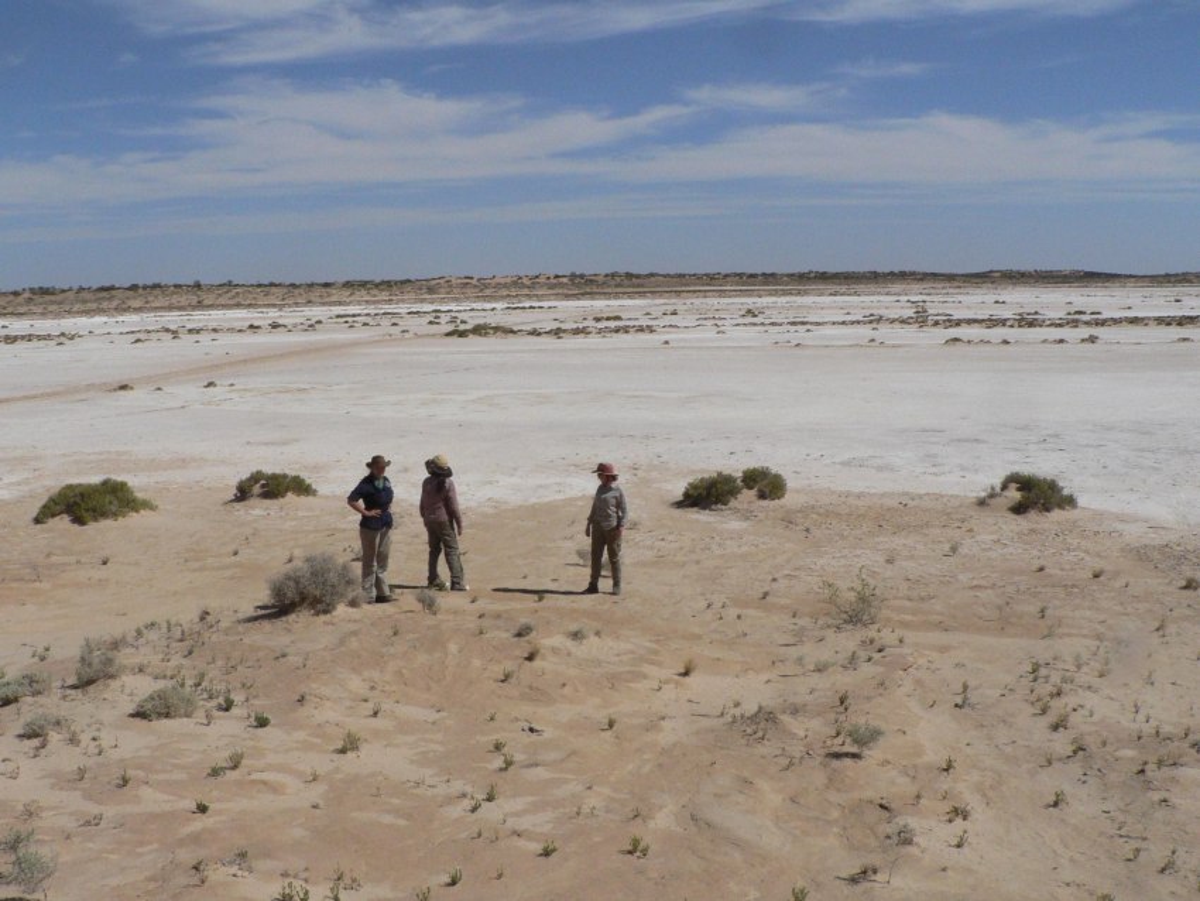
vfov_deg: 39.7
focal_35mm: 36
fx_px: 1248
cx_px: 600
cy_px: 450
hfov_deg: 51.3
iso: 200
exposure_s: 1/1600
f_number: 8
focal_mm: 6
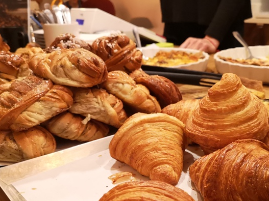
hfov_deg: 45.6
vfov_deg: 34.4
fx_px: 319
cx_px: 160
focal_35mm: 41
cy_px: 151
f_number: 1.8
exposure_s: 1/120
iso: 640
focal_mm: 3.95
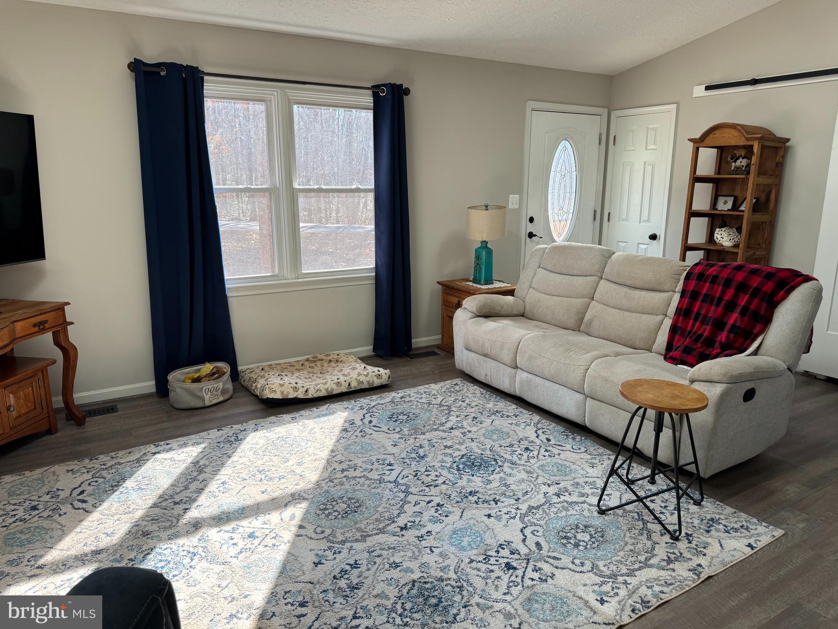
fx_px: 581
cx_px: 419
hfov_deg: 71.6
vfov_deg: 56.8
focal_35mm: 24
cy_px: 314
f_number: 1.78
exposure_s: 1/164
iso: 64
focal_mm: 6.76
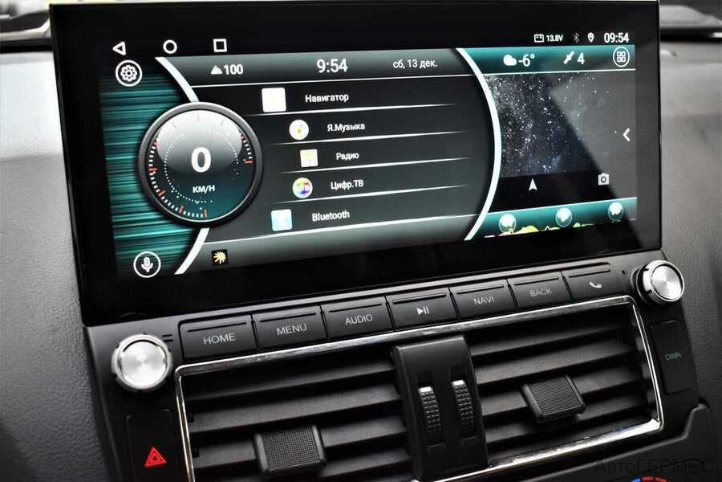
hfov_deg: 49.6
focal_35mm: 39
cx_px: 361
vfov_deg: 34.2
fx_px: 782
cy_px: 241
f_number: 4
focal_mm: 26
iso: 1100
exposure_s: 1/50
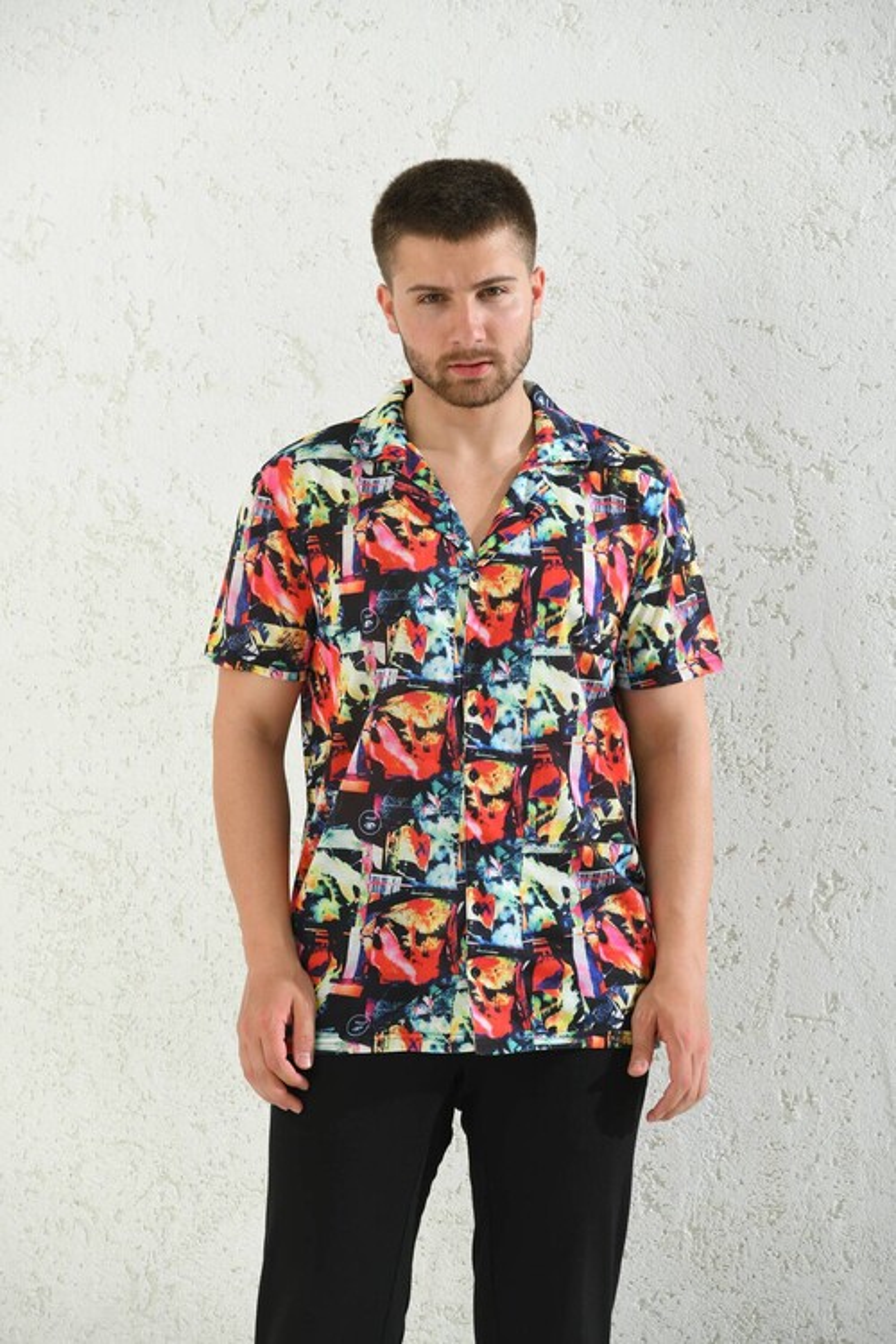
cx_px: 448
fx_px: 5973
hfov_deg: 8.6
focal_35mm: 160
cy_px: 672
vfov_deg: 12.8
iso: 100
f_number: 7.1
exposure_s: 1/160
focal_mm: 160
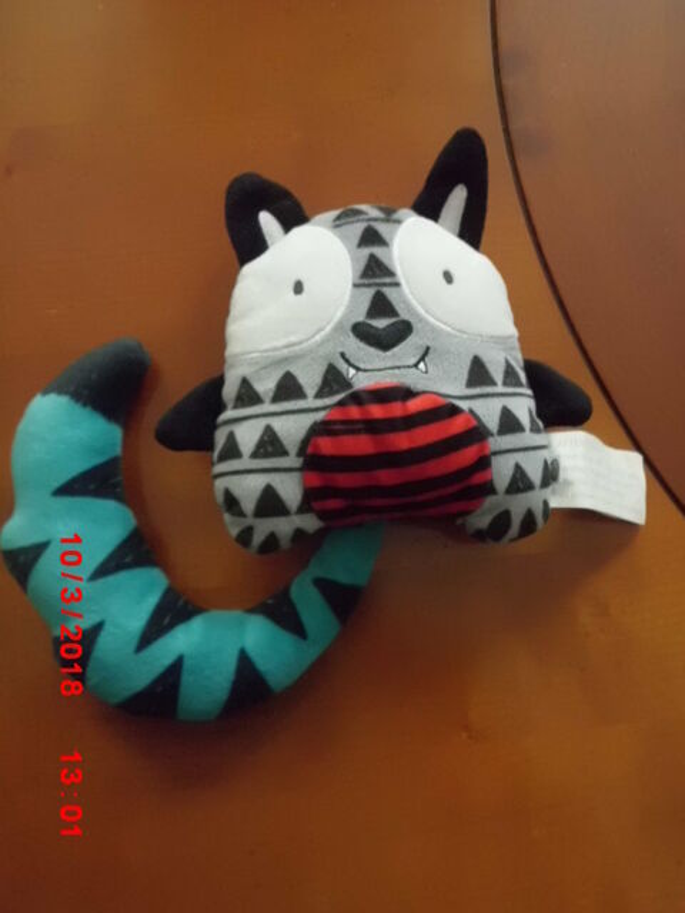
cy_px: 456
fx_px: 686
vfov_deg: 67.3
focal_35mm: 26
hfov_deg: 53.1
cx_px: 342
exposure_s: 1/8
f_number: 3.2
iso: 800
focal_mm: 4.6
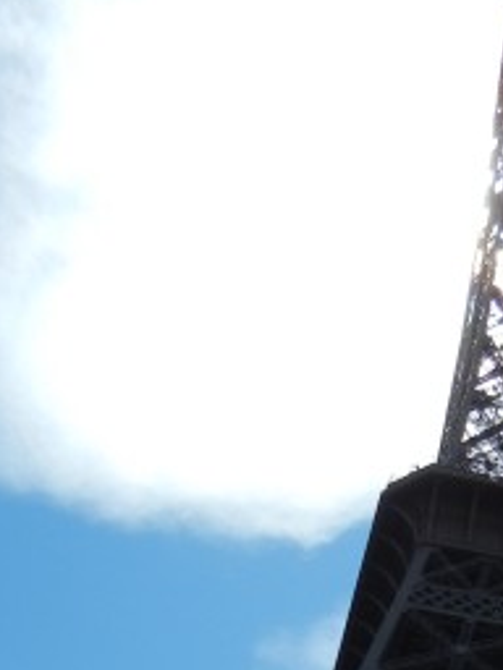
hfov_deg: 16.3
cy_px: 843
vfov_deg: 20.2
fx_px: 1744
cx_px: 409
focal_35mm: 90
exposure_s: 1/715
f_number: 7
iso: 160
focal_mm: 5.4
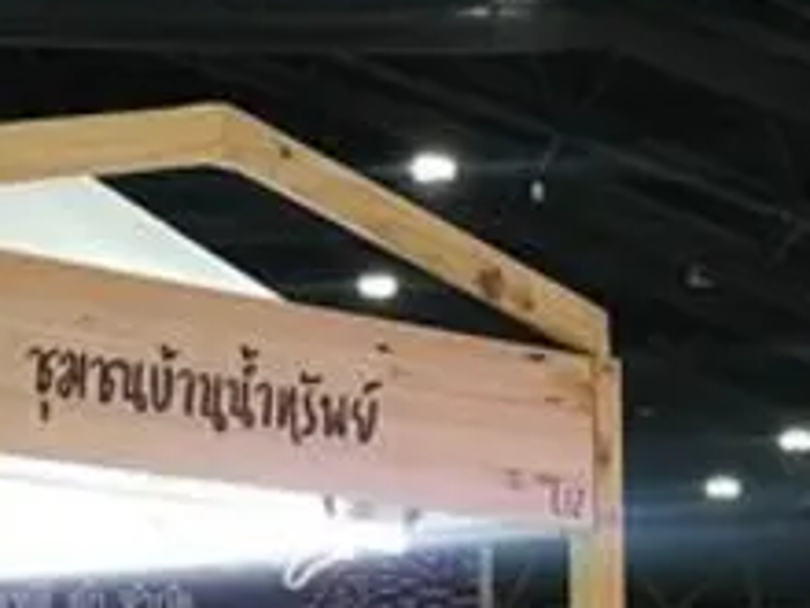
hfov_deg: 9.8
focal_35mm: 202
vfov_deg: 7.2
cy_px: 934
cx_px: 449
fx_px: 4727
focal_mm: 6.6
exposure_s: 1/50
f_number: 2.8
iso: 250
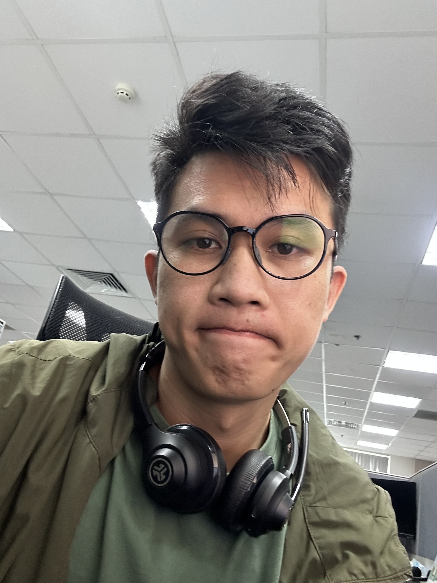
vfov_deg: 60.0
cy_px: 292
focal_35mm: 30
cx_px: 218
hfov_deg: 46.8
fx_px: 505
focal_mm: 2.69
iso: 160
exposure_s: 1/48
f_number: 1.9
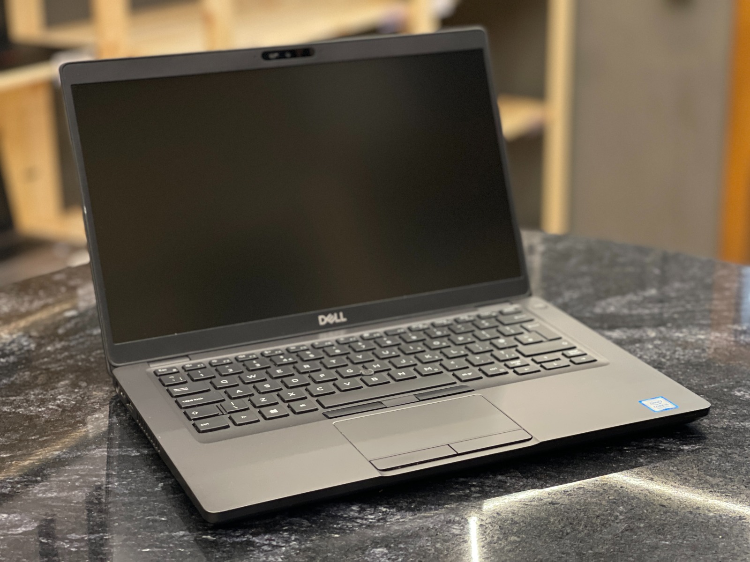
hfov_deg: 30.3
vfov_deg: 22.9
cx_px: 375
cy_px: 281
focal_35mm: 64
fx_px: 1387
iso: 320
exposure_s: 1/40
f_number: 2.2
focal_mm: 7.5
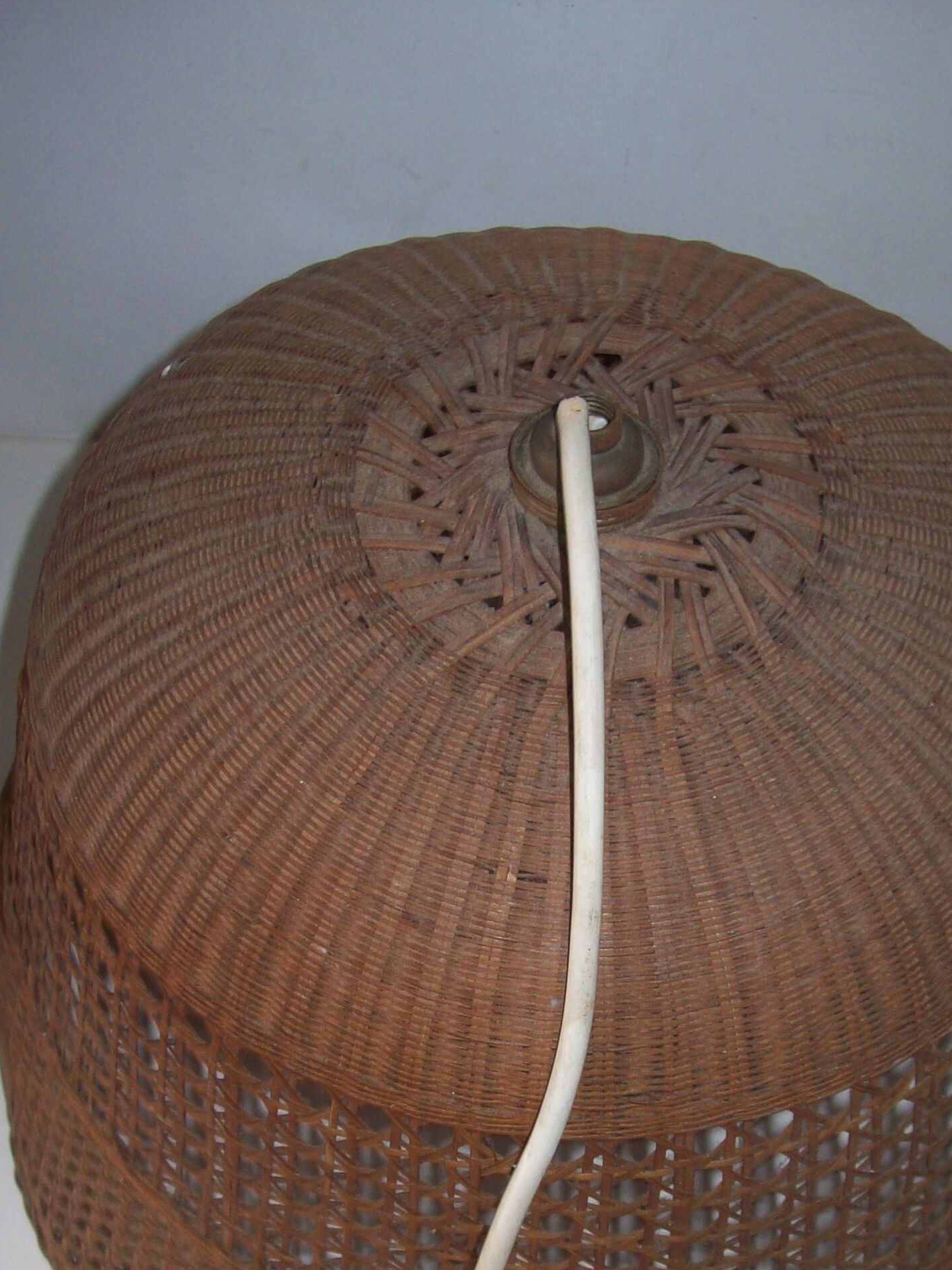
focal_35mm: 54
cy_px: 939
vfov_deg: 34.9
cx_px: 529
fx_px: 1981
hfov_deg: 27.0
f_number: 2.7
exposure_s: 1/64
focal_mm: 6
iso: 80
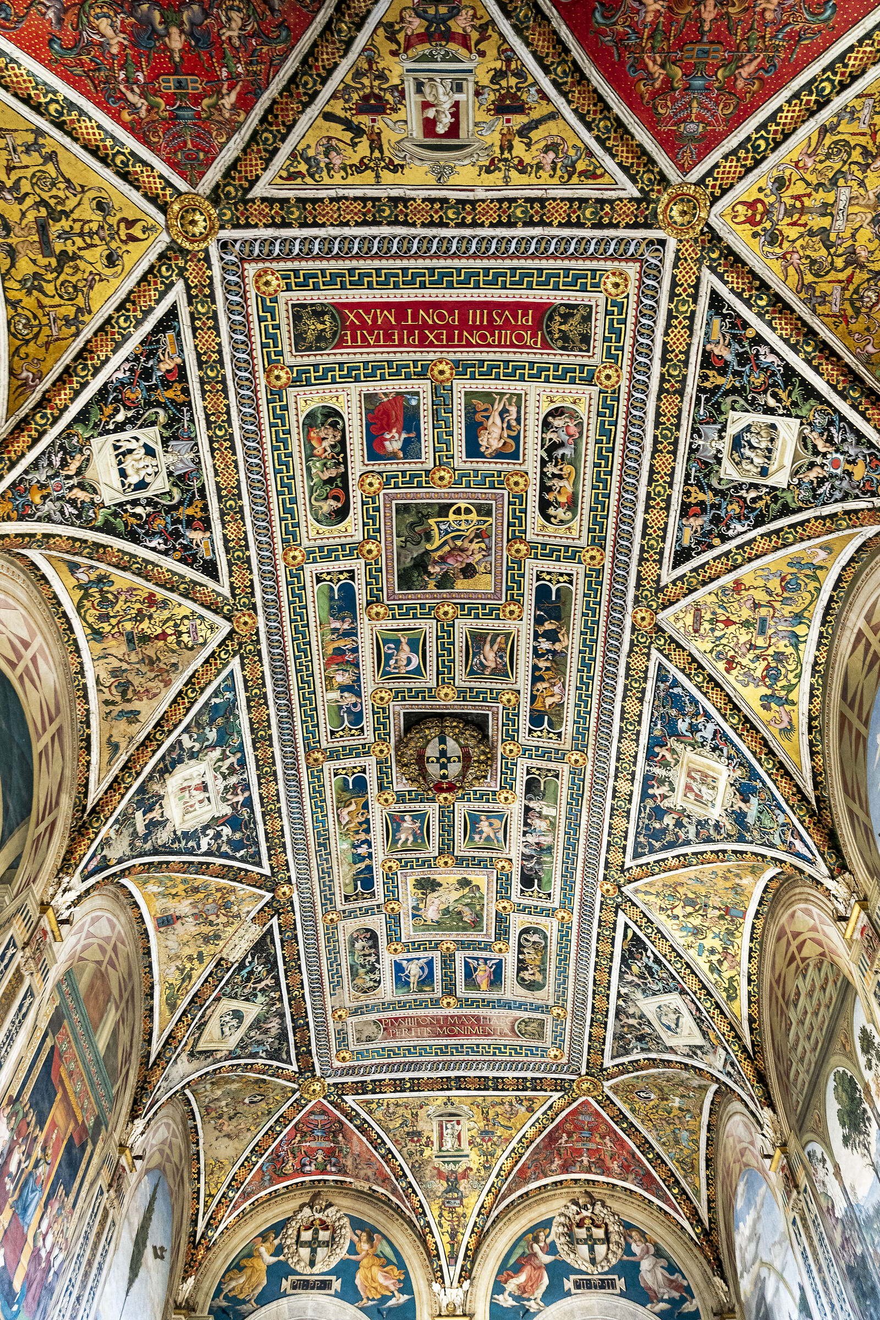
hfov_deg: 53.1
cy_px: 660
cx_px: 440
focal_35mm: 24
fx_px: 880
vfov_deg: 73.7
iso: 1250
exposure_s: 1/25
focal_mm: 24
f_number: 4
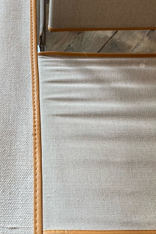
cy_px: 104
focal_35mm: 46
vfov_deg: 42.7
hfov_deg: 29.0
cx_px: 48
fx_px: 299
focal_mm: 3.99
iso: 80
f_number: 1.8
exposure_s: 1/100
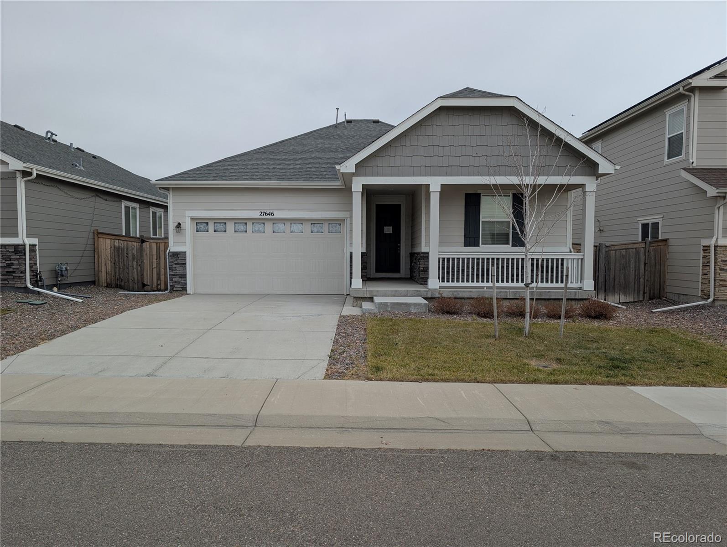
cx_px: 364
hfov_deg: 71.5
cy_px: 274
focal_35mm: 24
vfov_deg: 56.9
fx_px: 505
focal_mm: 6.9
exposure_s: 1/286
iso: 23
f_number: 1.68
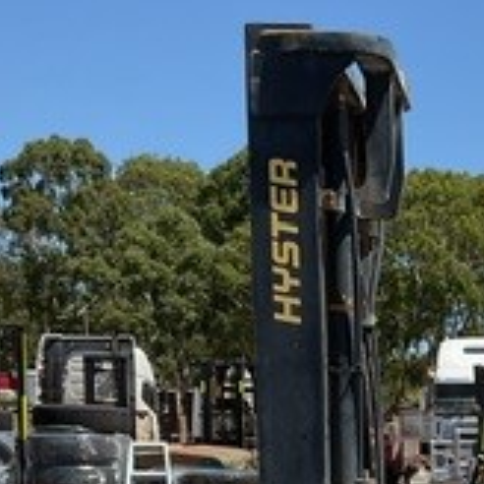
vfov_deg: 16.6
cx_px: 611
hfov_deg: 16.5
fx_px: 1582
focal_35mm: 100
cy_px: 584
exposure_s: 1/1786
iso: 16
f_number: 1.8
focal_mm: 3
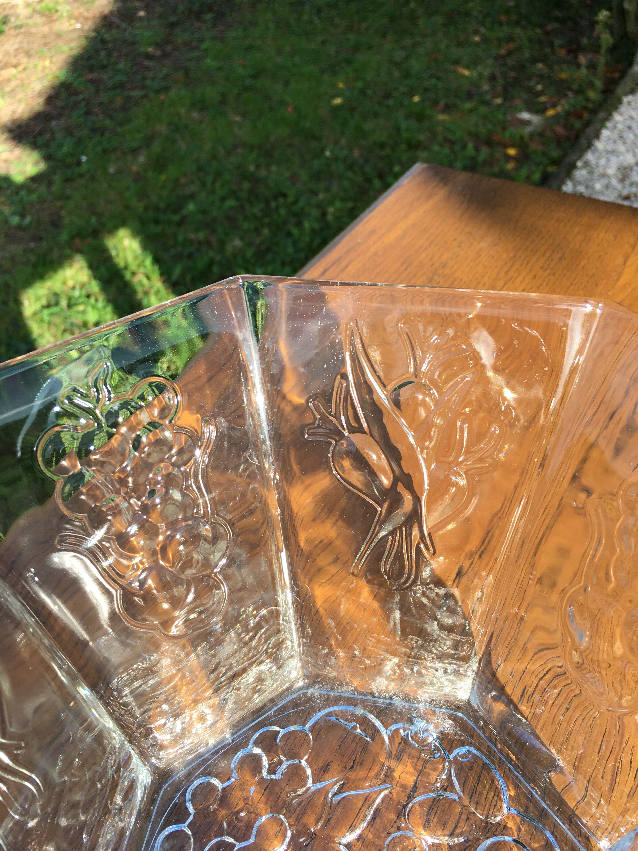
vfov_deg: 61.7
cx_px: 319
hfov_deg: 48.2
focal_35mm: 29
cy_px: 426
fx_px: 713
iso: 25
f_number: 2.2
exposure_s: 1/569
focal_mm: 4.15
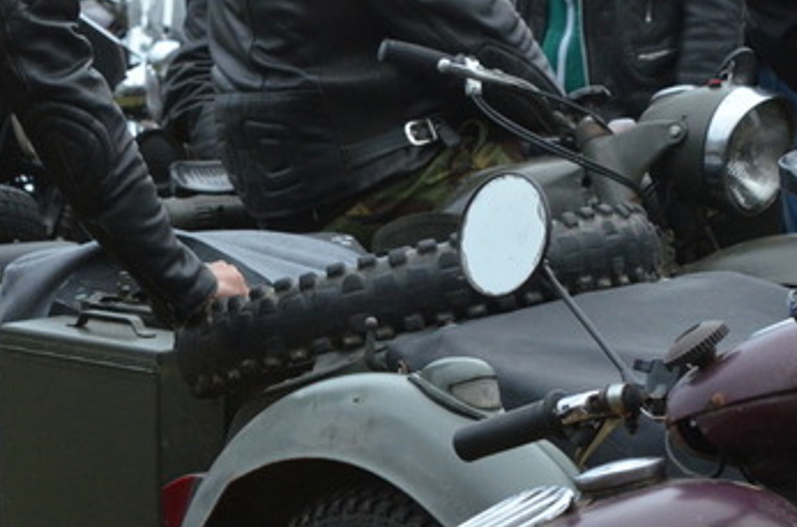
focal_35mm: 308
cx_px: 205
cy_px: 83
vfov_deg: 4.4
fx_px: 6803
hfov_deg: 6.7
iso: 1600
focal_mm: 100
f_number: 7.1
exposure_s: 1/800
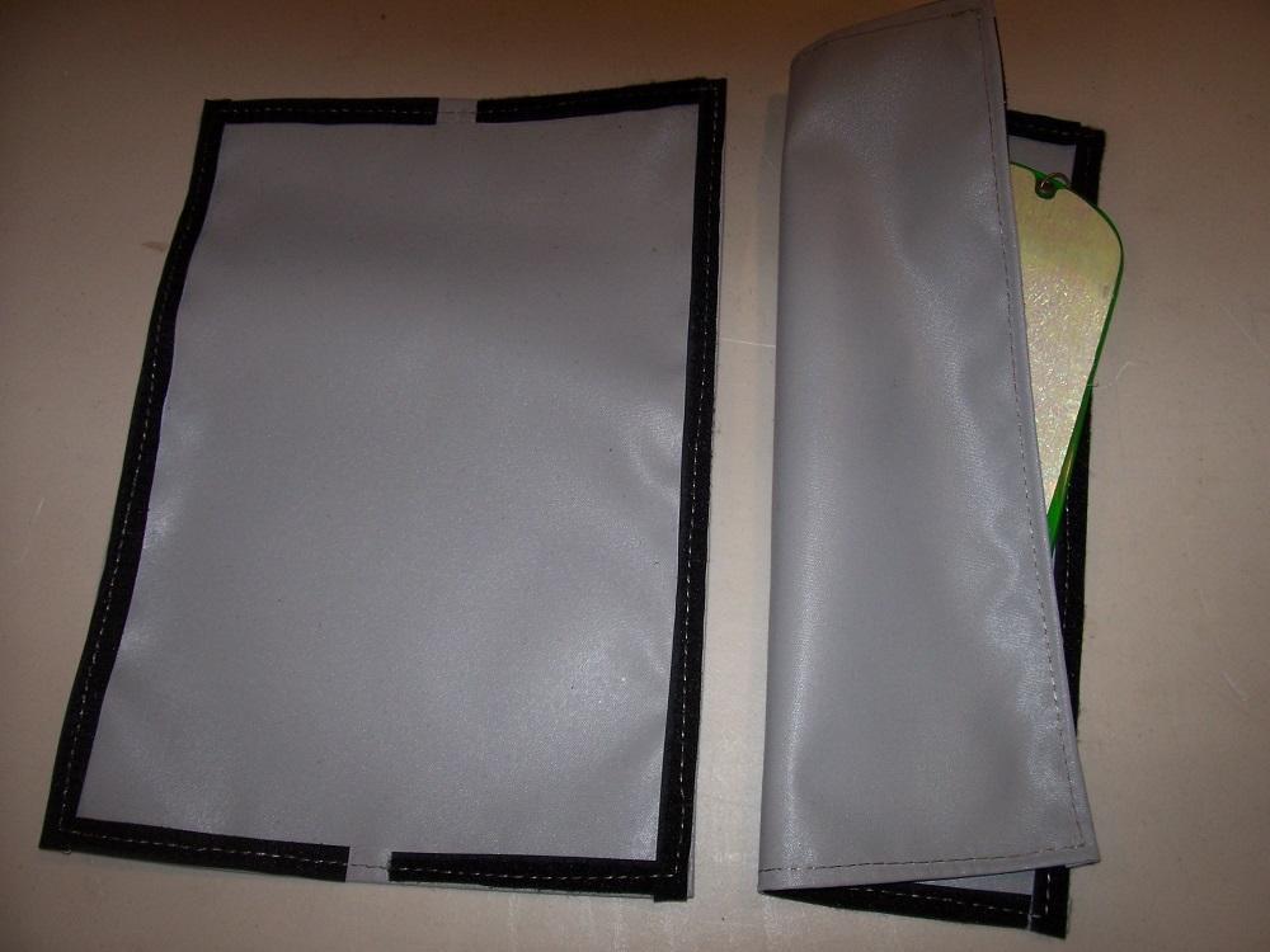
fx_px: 1247
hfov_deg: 54.0
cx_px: 635
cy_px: 476
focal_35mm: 34
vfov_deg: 41.8
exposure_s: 1/60
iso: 80
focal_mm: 5.6
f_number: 2.7
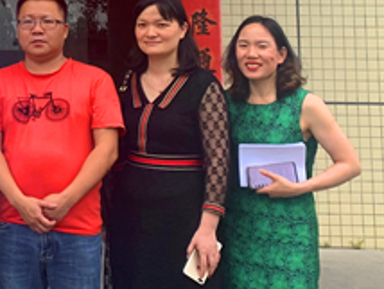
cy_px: -29
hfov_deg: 17.9
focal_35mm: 97
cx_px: -201
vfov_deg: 14.9
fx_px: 1077
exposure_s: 1/122
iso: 32
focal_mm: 4.25
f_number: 1.8
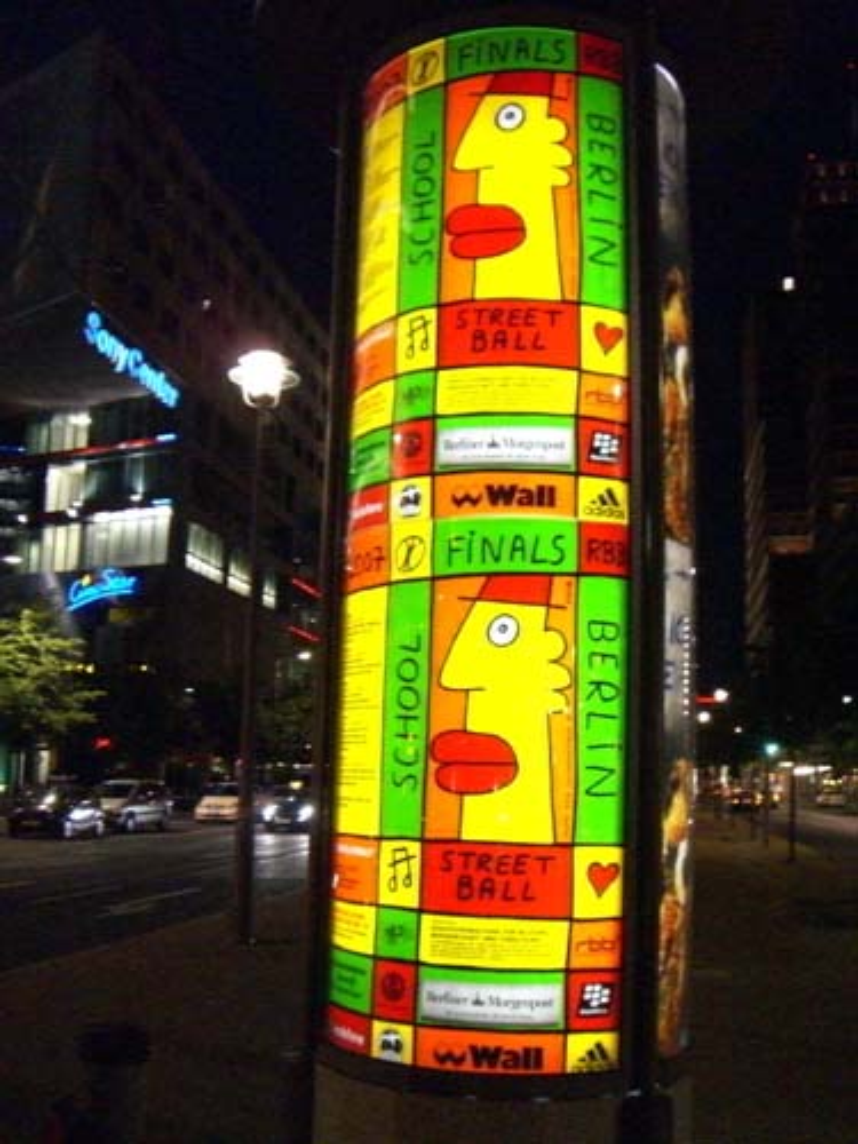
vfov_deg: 49.0
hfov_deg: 37.7
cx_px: 429
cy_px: 572
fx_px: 1256
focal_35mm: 38
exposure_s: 1/40
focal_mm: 6.2
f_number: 2.7
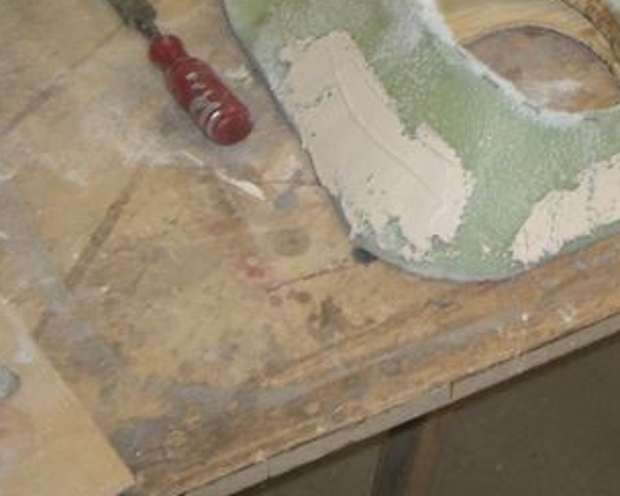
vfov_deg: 19.4
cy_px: 71
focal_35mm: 78
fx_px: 1431
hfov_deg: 23.5
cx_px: 610
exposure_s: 1/60
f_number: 2.7
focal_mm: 6.2
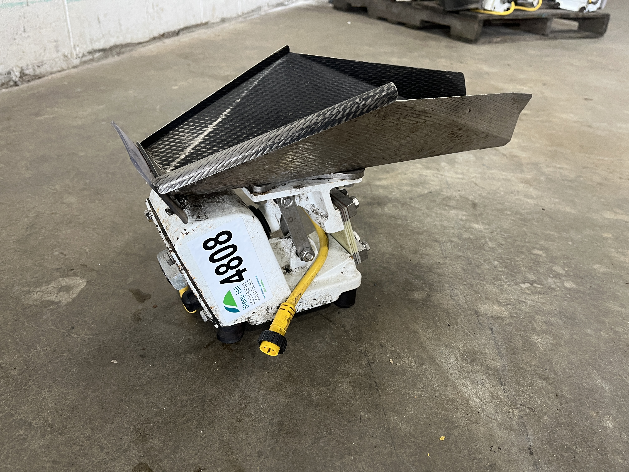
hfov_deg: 67.3
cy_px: 236
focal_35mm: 26
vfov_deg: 53.1
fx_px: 472
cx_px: 314
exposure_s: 1/60
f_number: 1.6
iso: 125
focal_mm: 5.1
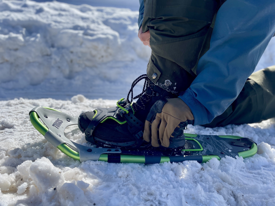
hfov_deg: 67.3
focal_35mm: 26
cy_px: 103
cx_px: 138
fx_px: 207
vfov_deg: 53.1
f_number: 1.6
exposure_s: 1/4464
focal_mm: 4.2
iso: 50
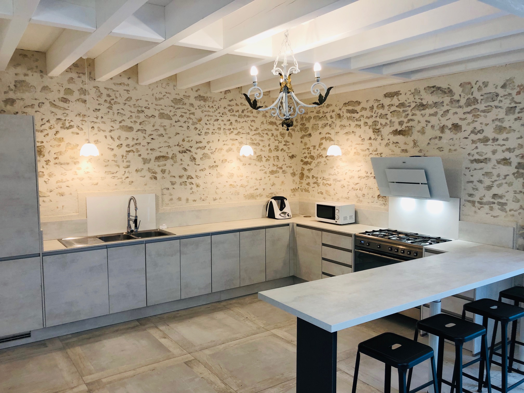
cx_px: 262
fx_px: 424
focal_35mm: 28
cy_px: 196
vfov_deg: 49.7
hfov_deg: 63.4
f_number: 1.8
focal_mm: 3.99
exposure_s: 1/20
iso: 40
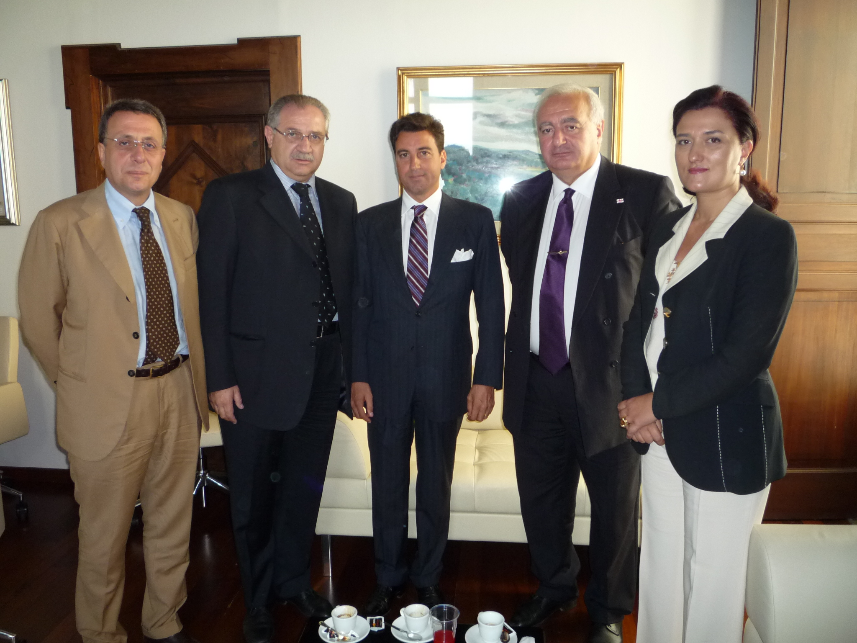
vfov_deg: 46.8
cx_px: 428
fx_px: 743
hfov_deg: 60.0
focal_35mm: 30
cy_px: 322
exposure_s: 1/30
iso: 200
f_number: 3.3
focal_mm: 5.2
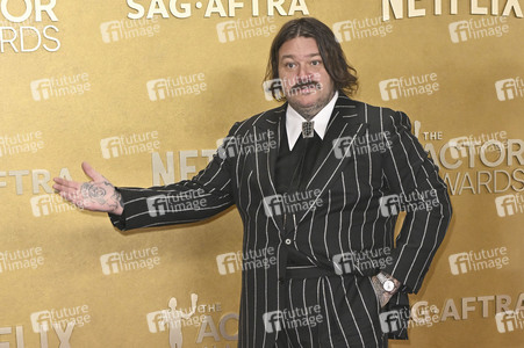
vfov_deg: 28.6
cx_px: 262
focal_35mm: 47
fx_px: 684
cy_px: 174
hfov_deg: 41.9
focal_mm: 47
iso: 2500
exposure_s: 1/320
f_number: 5.6
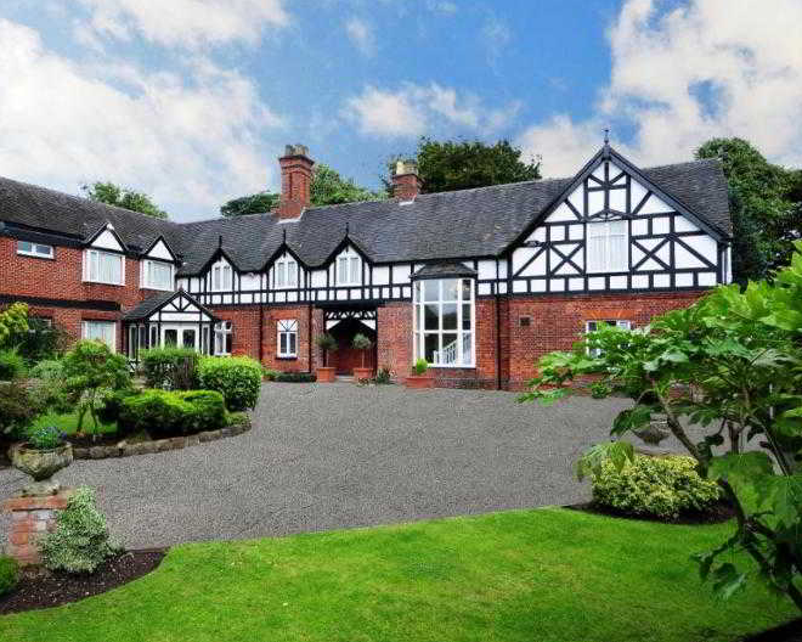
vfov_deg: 55.7
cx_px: 320
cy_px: 322
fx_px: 607
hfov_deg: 66.3
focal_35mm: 26
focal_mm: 15
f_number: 7.1
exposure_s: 1/200
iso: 200
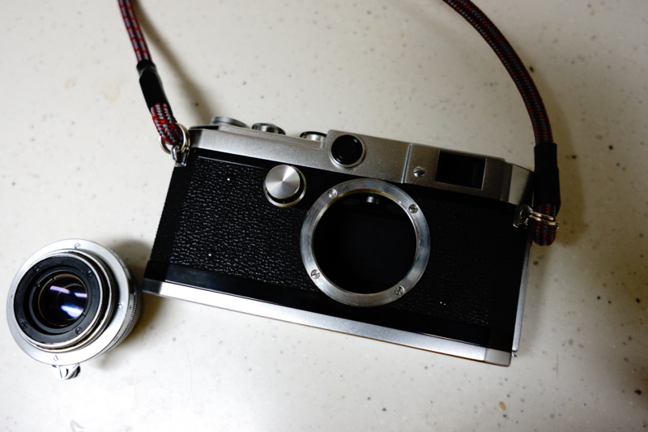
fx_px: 504
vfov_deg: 46.4
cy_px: 216
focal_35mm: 28
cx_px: 324
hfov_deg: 65.5
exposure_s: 1/50
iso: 800
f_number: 2.8
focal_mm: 19
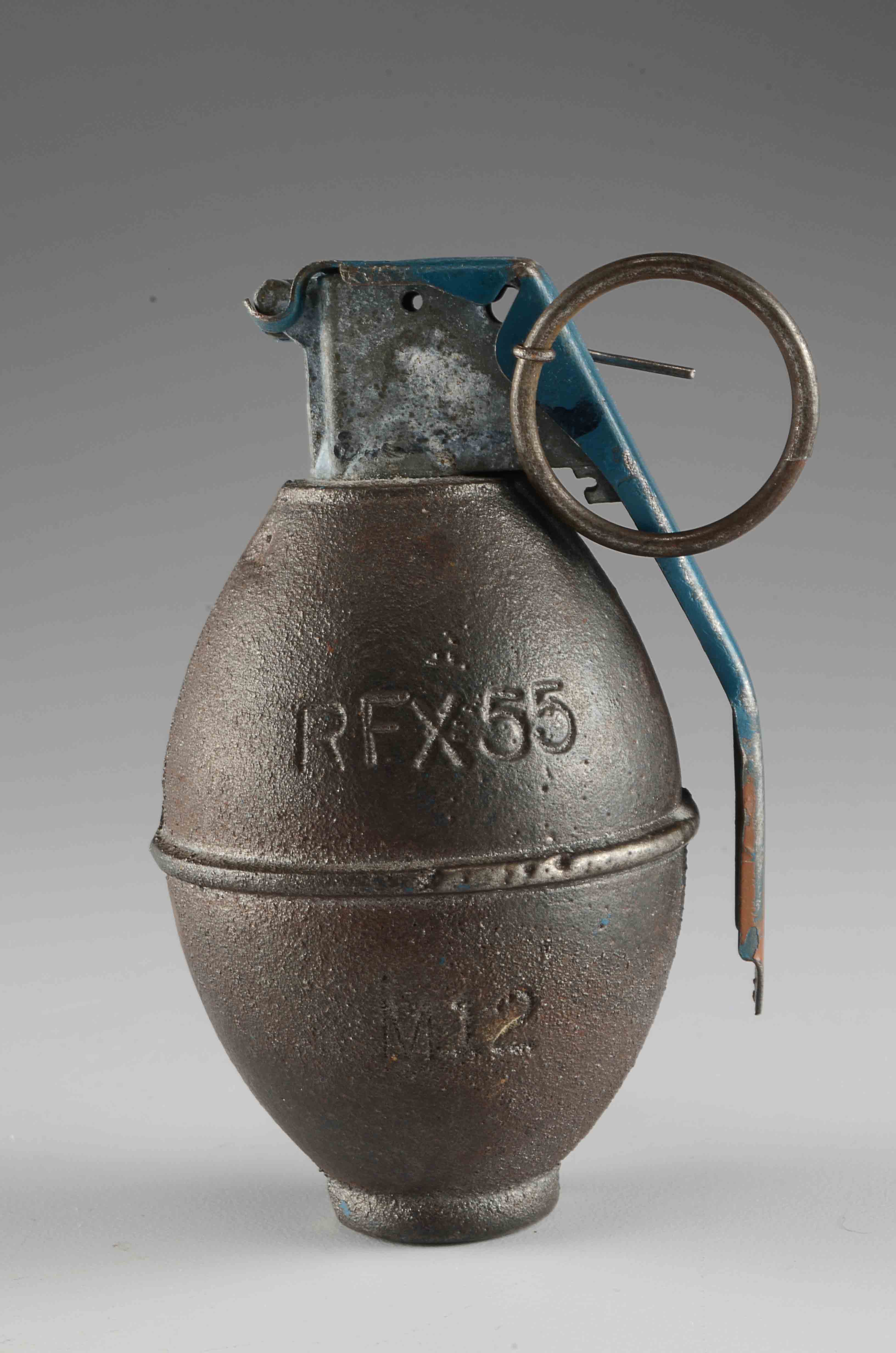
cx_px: 448
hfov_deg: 17.4
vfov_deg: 26.0
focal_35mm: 78
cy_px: 676
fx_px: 2925
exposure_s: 1/80
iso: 100
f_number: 22
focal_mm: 52
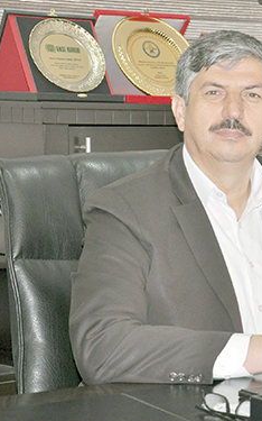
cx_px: 279
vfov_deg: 15.6
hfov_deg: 9.7
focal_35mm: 134
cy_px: 210
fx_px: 1533
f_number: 5
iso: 800
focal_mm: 58
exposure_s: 1/60
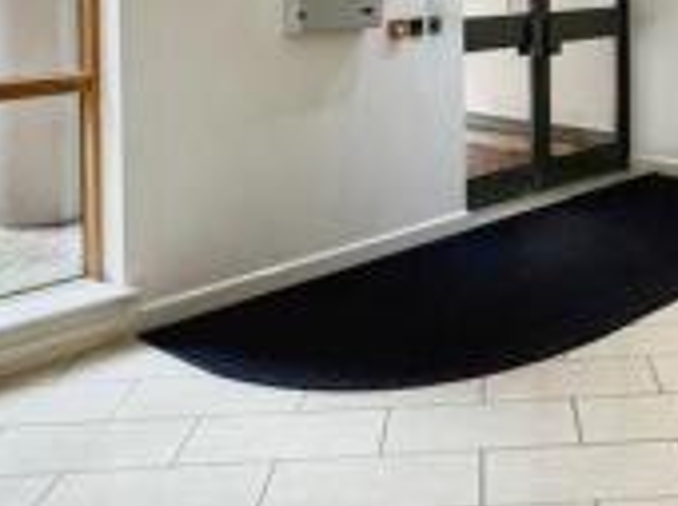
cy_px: 70
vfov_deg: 29.2
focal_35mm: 48
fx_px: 939
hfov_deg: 37.8
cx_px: 574
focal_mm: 2.22
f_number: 2.2
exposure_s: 1/100
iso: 200
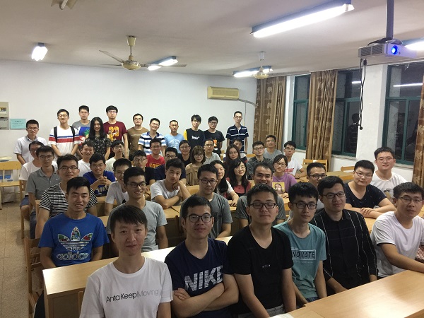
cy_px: 159
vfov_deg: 48.2
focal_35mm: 29
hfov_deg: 61.7
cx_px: 212
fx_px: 355
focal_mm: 4.15
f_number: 2.2
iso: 100
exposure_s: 1/10
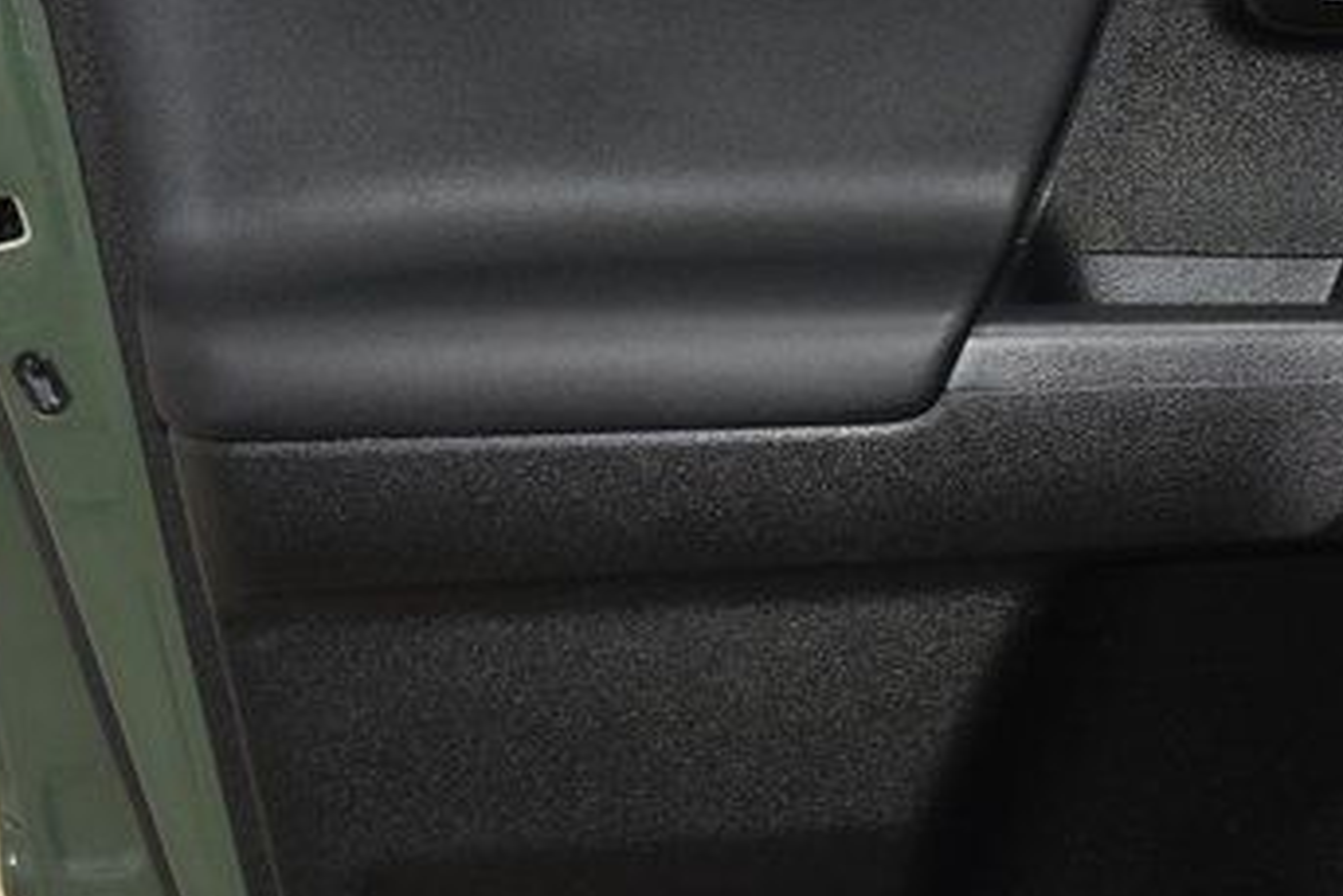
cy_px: 448
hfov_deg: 28.1
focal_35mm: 70
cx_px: 1128
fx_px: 2610
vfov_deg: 19.5
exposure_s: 1/125
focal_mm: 25
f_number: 3.8
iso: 3200
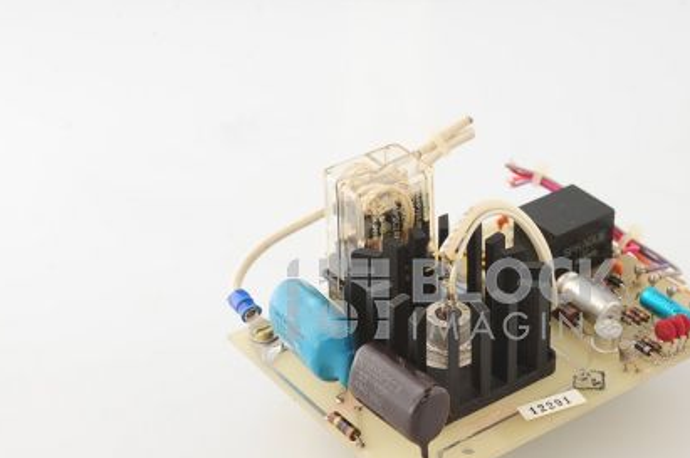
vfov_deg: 18.6
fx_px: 1397
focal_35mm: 73
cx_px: 455
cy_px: 299
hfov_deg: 27.6
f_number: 13
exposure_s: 1/125
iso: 1600
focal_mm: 50
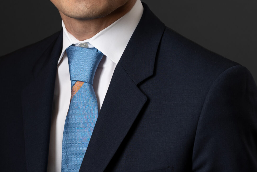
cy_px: 16
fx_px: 1778
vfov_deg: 5.5
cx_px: 28
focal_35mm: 249
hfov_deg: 8.2
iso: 100
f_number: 5.6
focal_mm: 105
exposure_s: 1/200
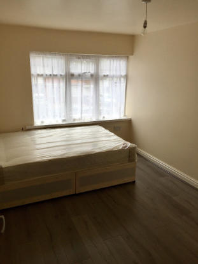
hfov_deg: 48.3
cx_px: 99
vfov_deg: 61.6
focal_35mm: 29
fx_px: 221
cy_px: 132
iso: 32
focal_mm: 4.15
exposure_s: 1/449
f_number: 2.2
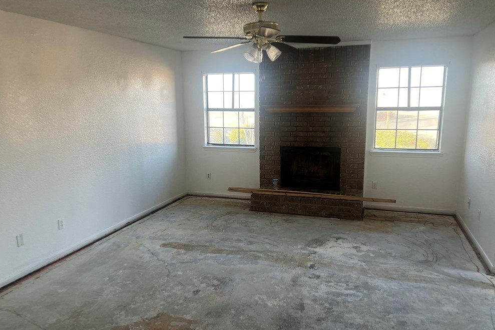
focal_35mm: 28
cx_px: 248
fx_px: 385
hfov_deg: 65.5
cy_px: 171
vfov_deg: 46.4
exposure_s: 1/121
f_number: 1.5
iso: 80
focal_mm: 5.7
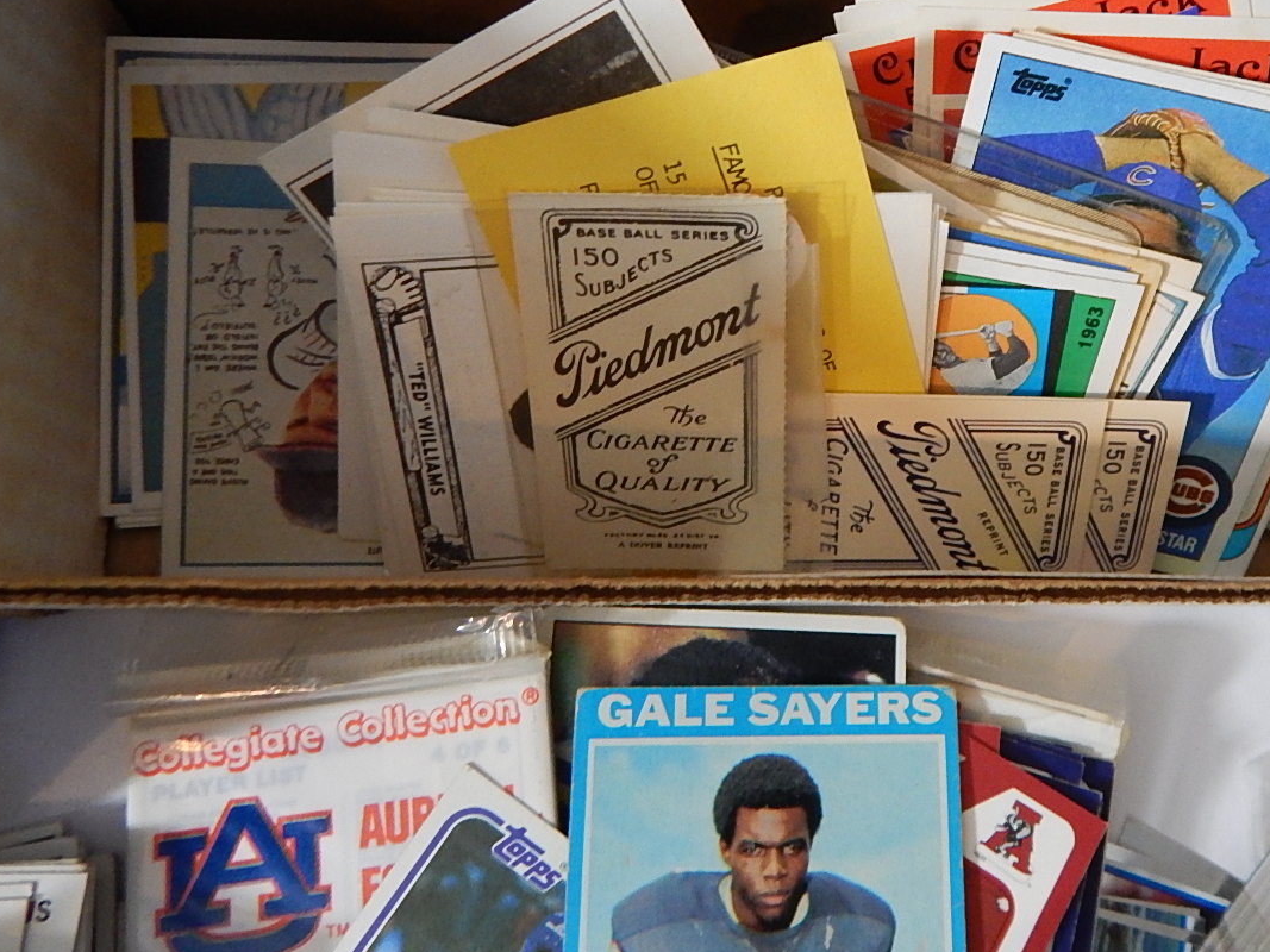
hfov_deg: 54.6
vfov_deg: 42.0
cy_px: 271
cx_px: 813
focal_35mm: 33
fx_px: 1211
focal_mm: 4
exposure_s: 1/60
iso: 400
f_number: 3
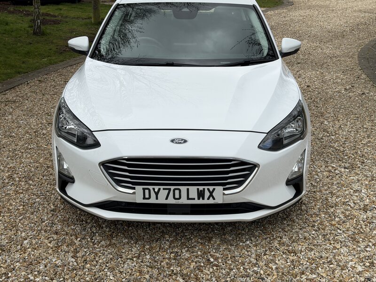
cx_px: 188
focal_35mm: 48
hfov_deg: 39.7
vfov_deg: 30.3
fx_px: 521
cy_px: 141
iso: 64
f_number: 1.78
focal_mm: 6.76
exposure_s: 1/2577
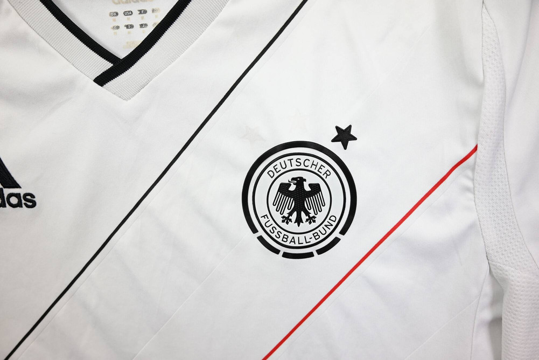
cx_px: 270
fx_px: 359
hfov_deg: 73.7
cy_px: 180
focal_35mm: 24
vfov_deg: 53.2
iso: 200
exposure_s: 1/125
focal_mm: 24
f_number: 5
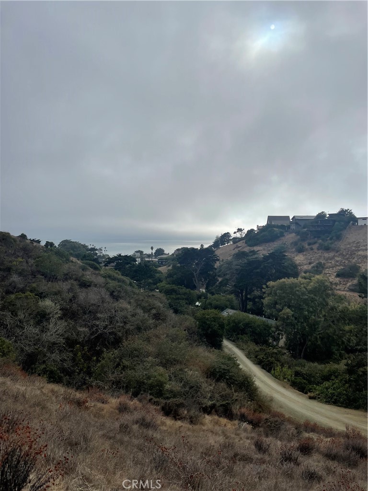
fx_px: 369
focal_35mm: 26
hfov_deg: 53.1
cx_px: 184
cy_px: 246
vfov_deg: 67.3
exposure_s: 1/8403
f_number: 1.6
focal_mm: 4.2
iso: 32
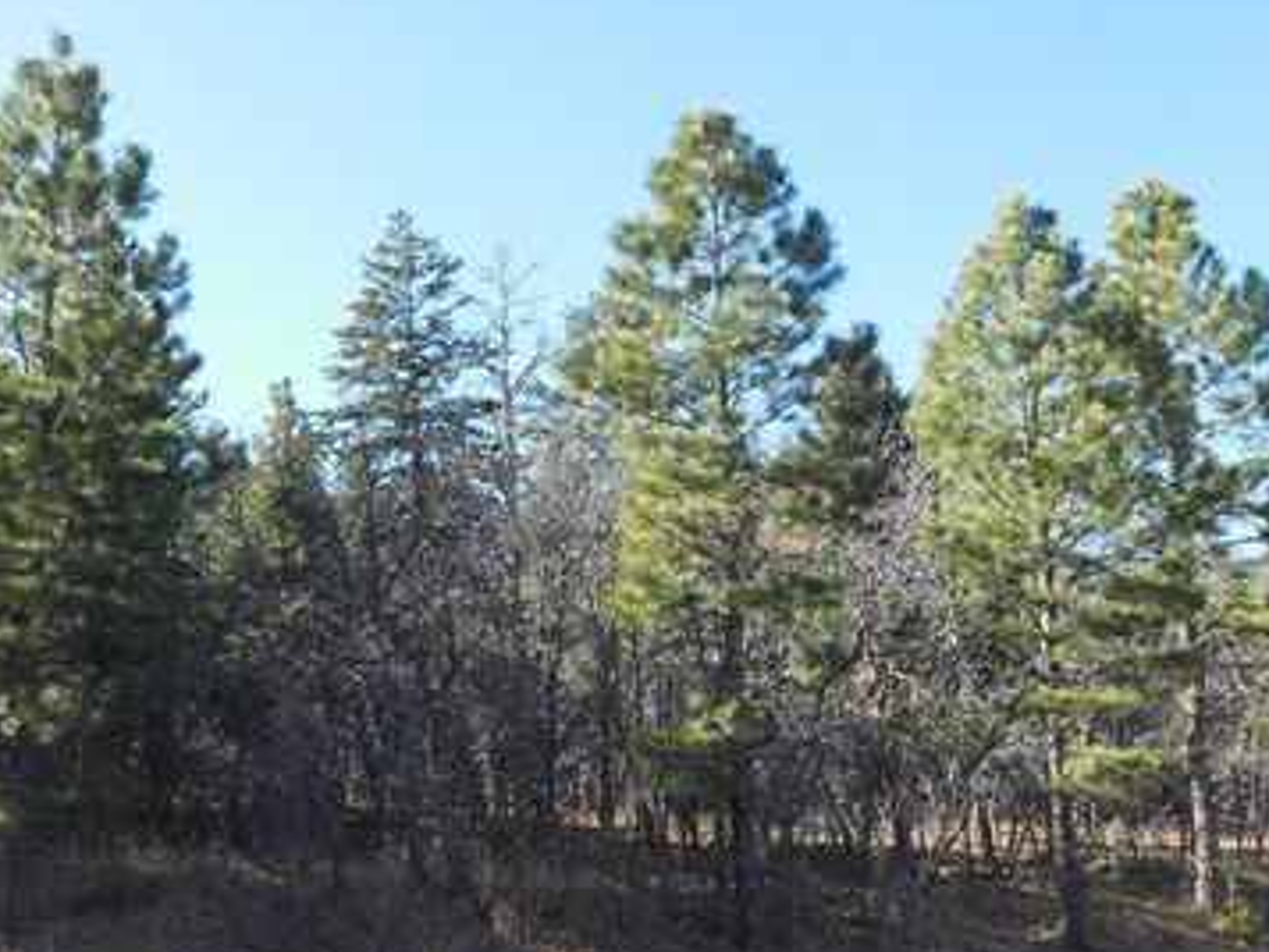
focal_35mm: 42
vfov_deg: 34.3
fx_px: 1540
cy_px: 531
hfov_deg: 44.7
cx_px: 572
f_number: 6.4
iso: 800
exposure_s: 1/640
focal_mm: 5.3
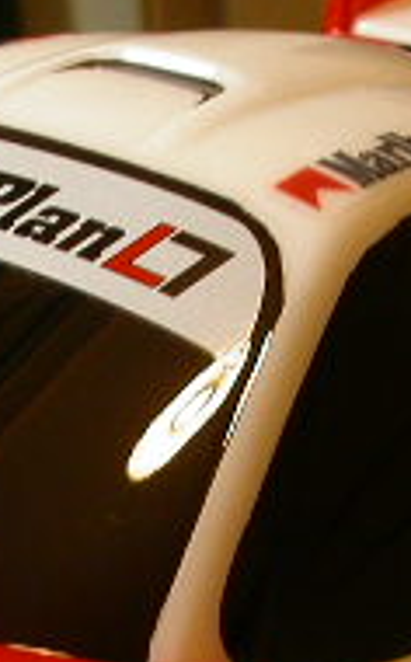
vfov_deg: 15.1
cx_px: 59
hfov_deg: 9.6
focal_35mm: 136
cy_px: 659
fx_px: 2449
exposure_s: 1/20
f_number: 2.8
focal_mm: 7.8
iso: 200
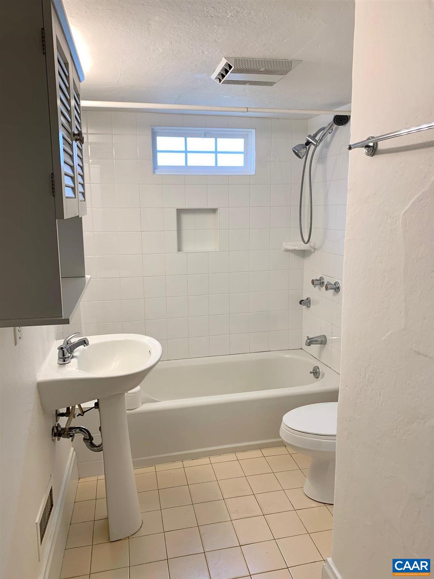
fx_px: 435
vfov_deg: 67.3
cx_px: 217
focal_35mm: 26
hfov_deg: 53.1
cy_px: 290
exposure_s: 1/120
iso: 40
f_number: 1.8
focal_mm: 4.25
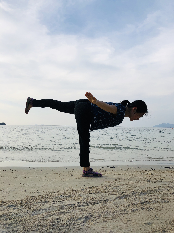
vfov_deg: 63.4
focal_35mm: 28
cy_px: 116
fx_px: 188
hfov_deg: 49.7
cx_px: 87
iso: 20
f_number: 1.8
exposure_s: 1/1715
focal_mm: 4
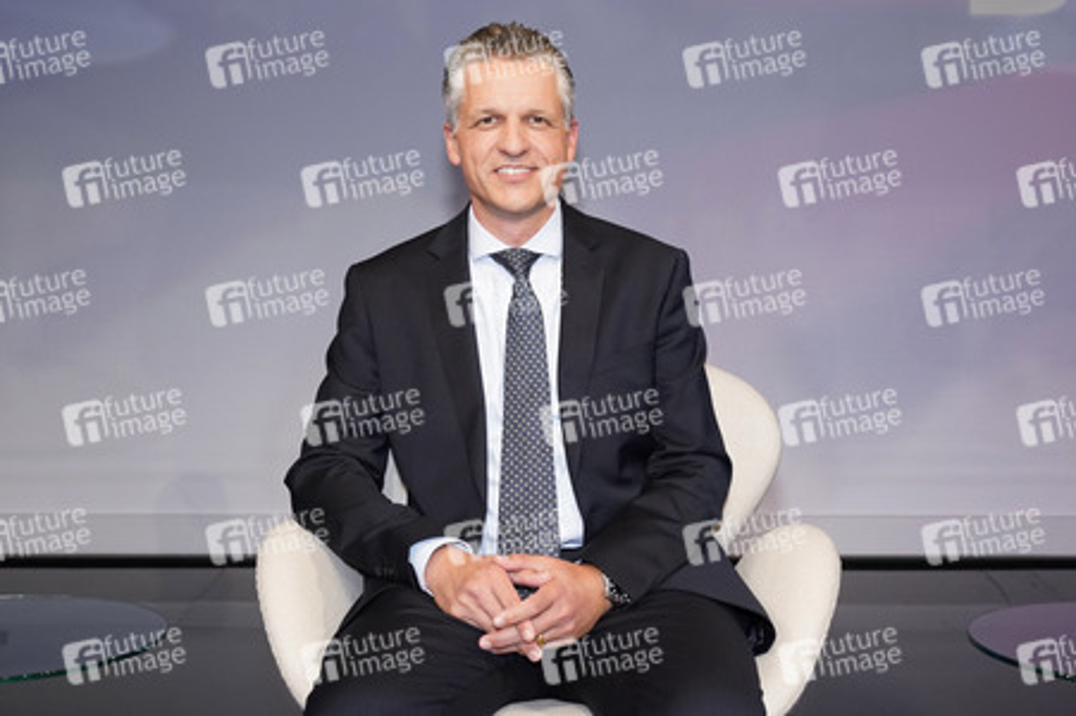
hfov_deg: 54.5
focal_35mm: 35
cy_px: 358
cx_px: 538
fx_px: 1045
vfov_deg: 37.8
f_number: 5.6
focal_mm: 35
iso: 2000
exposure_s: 1/125
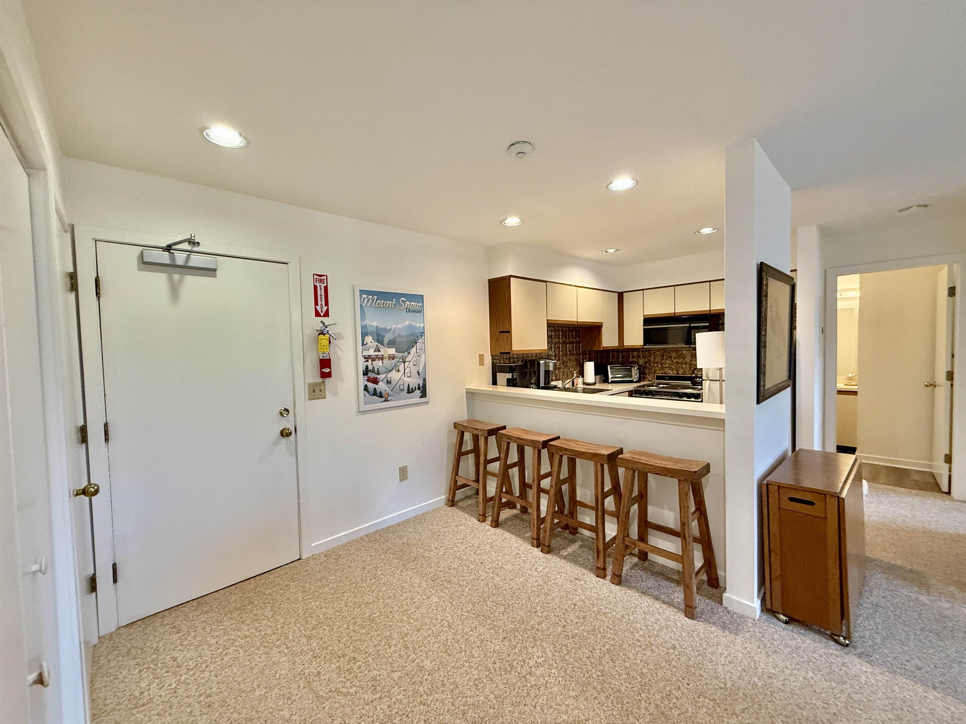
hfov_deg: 102.1
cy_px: 362
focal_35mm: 14
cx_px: 483
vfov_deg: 85.7
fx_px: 391
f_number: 2.2
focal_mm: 2.22
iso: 320
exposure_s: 1/60
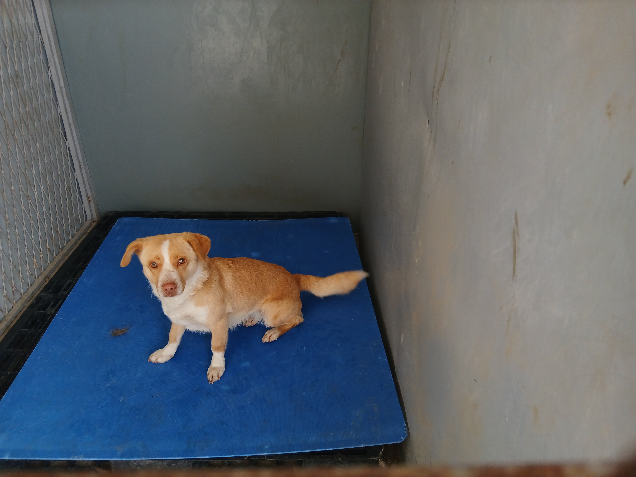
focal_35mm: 26
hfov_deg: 67.3
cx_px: 318
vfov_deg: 53.1
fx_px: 478
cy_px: 238
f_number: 1.8
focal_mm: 3.98
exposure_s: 1/50
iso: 100
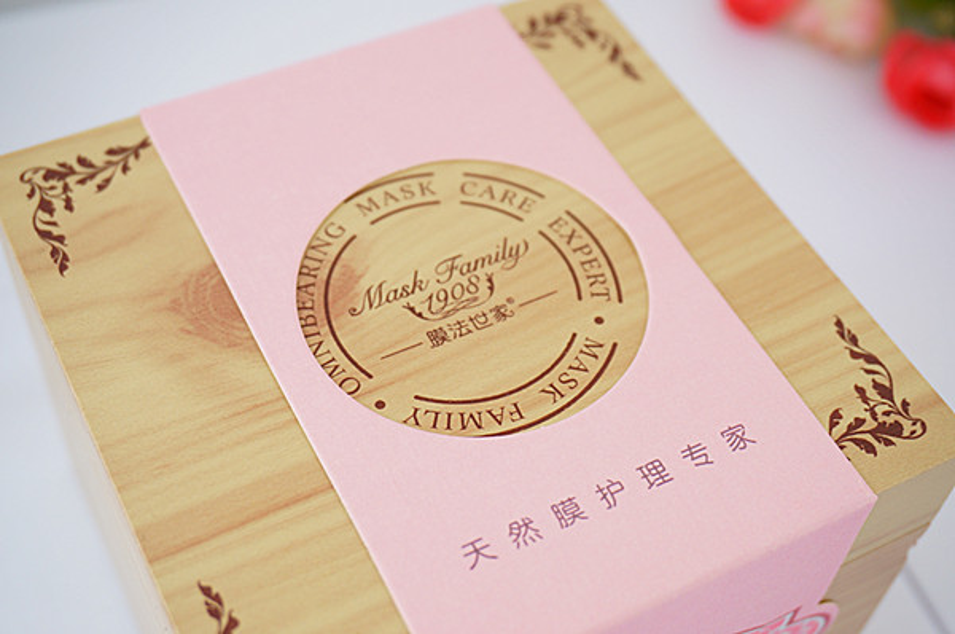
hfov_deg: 38.9
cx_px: 478
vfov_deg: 26.4
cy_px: 317
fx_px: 1351
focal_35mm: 51
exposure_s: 1/60
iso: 400
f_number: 5
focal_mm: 34
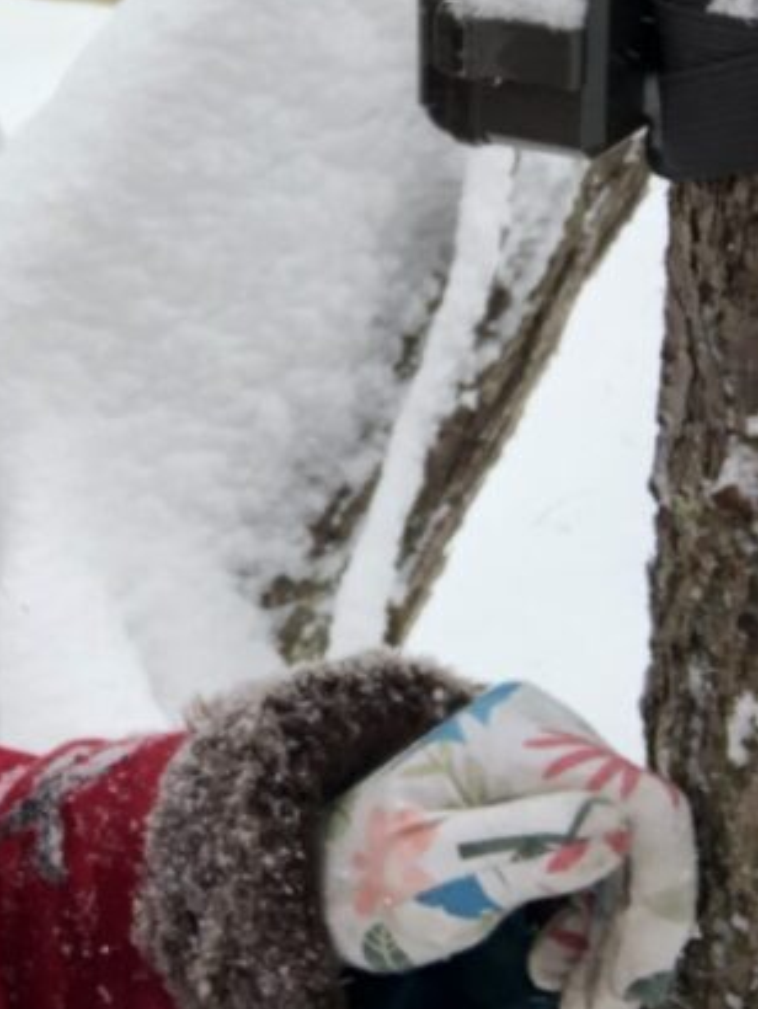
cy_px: 103
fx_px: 2333
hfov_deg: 17.5
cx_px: -186
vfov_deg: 23.8
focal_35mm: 80
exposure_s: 1/120
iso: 40
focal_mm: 2.87
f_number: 2.2
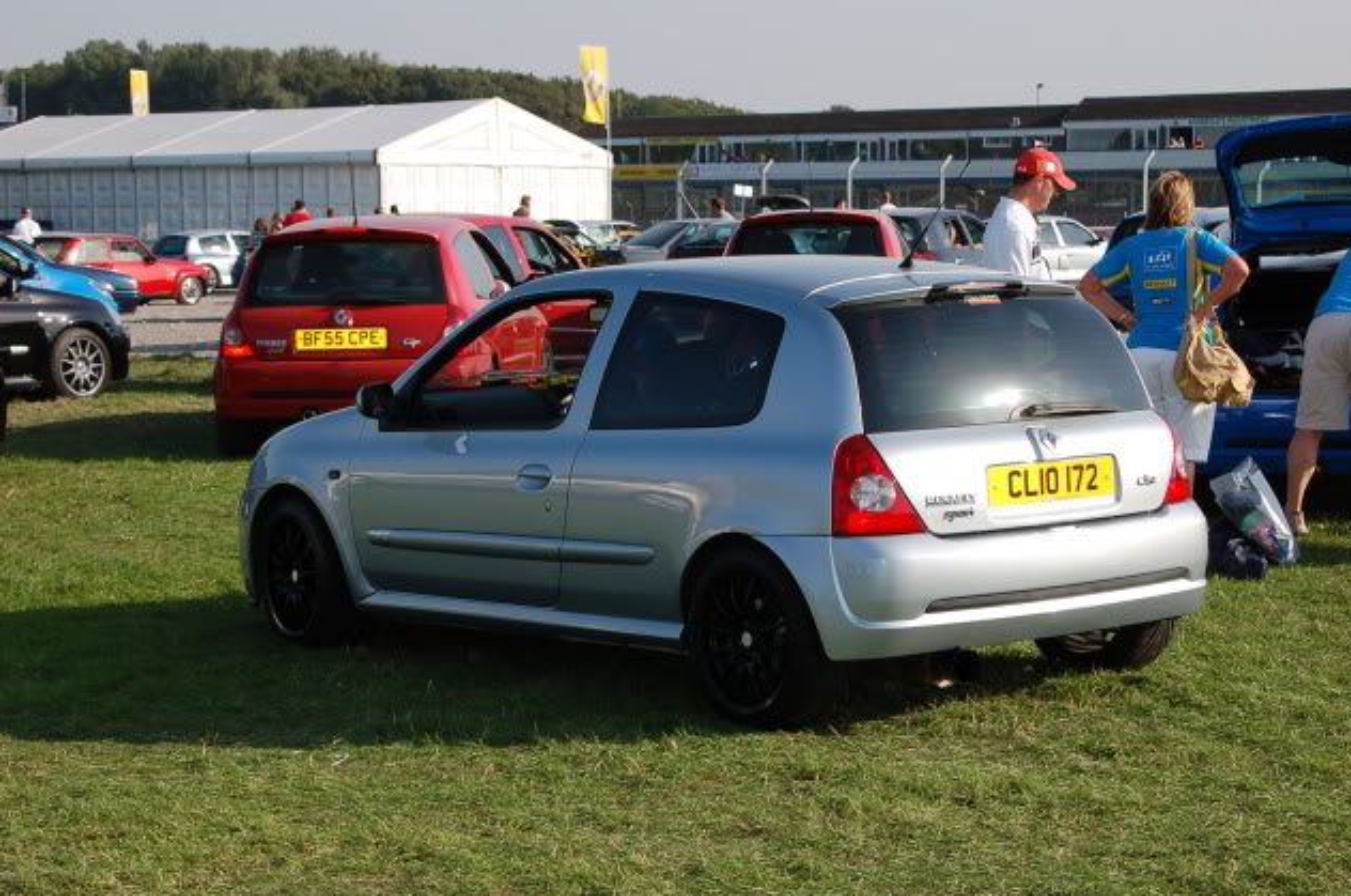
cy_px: 449
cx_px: 680
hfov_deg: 24.4
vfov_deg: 16.3
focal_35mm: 84
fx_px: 3128
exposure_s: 1/500
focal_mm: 55
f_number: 5.6
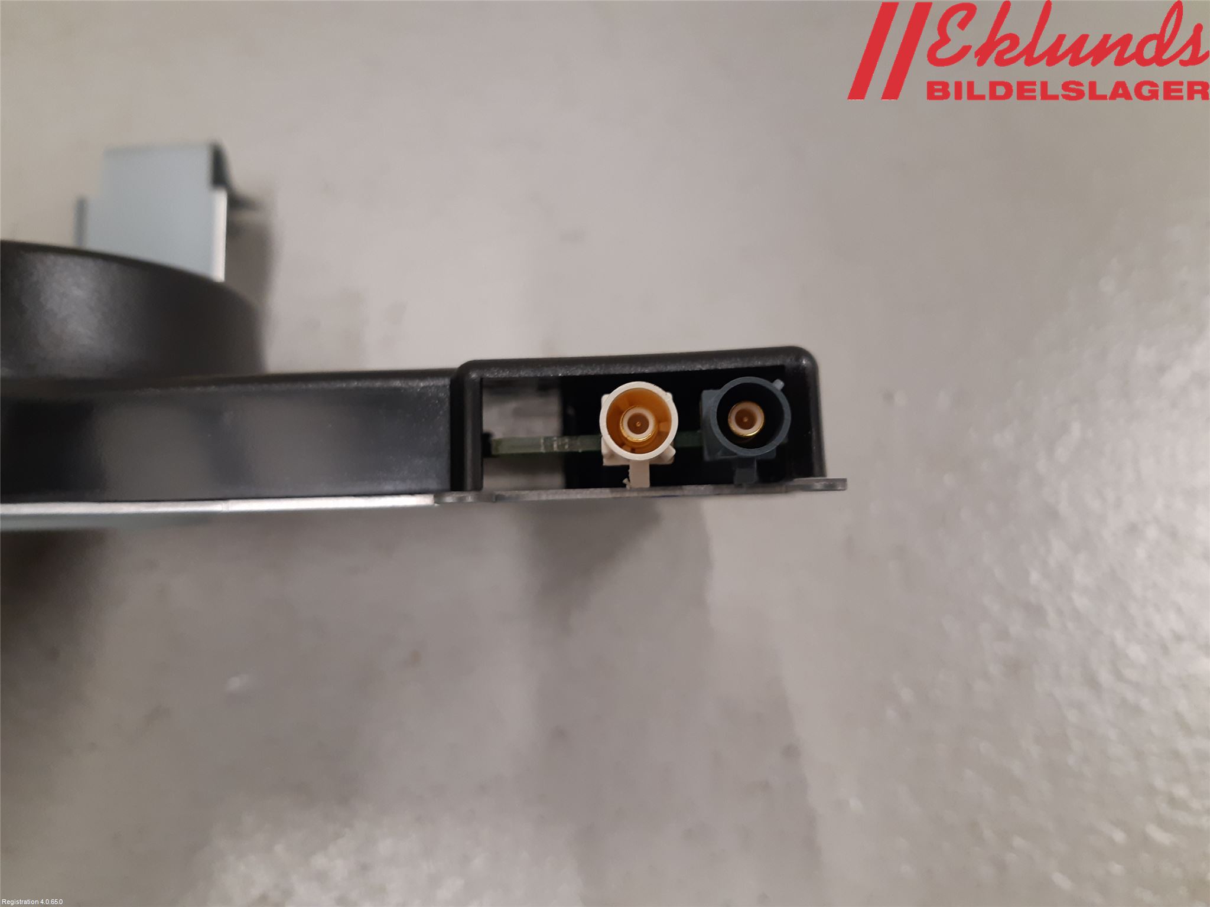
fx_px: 909
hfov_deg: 67.3
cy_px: 454
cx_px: 605
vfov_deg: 53.1
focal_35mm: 26
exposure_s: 1/50
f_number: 1.7
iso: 160
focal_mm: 3.93
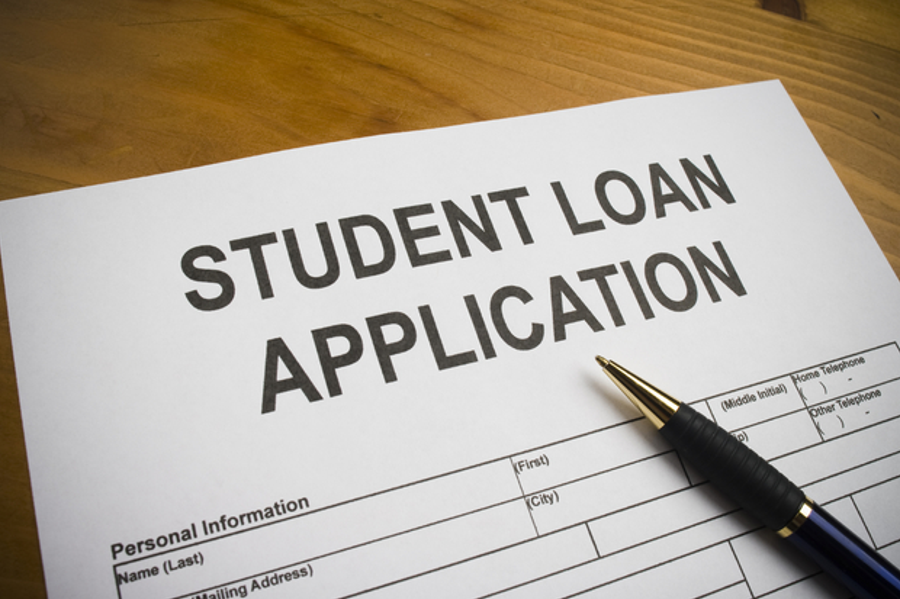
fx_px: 775
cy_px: 303
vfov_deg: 42.3
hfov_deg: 60.3
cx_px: 450
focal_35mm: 31
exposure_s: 1/100
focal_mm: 20
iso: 100
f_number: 11
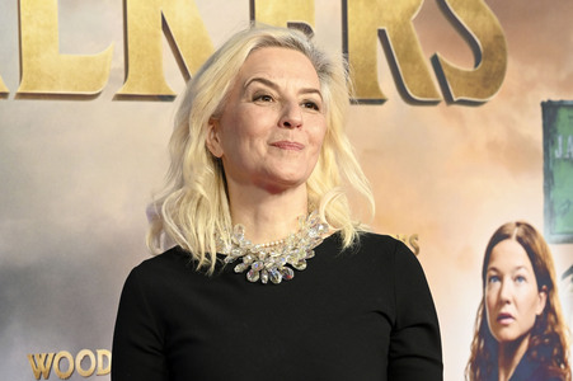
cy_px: 190
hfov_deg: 27.0
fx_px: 1193
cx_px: 286
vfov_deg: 18.2
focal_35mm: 75
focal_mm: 75
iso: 1000
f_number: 5.6
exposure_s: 1/160
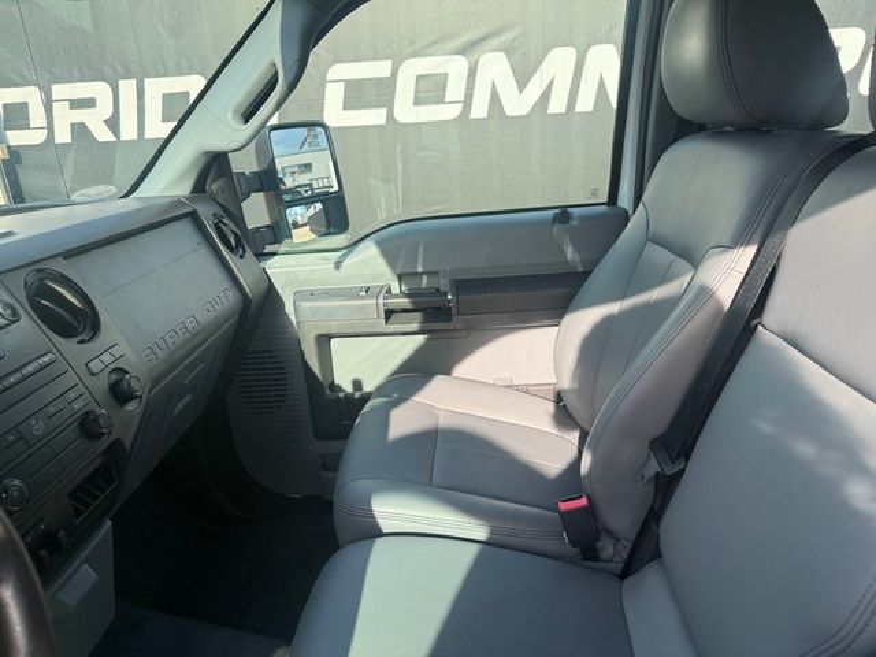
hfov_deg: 71.6
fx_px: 607
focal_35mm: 24
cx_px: 438
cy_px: 328
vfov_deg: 56.8
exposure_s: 1/931
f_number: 1.78
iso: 80
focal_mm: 6.76
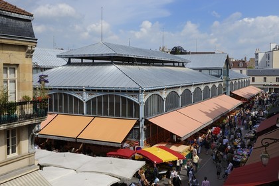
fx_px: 248
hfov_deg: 58.7
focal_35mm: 32
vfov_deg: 41.1
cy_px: 93
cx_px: 140
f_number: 14
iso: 200
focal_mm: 32
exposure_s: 1/160
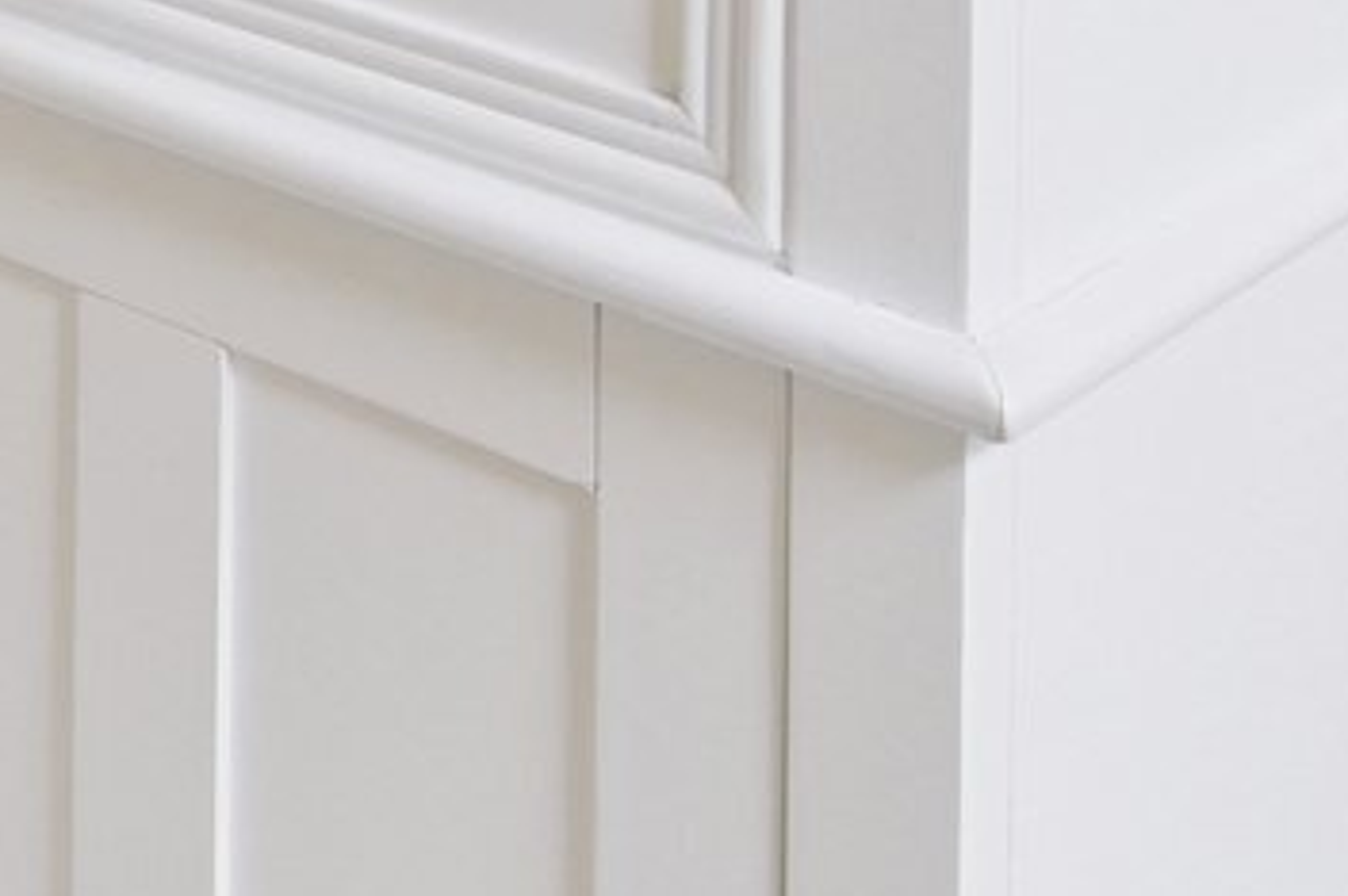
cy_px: -1311
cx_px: -708
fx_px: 3703
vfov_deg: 11.3
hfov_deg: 18.2
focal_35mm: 99
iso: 400
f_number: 11
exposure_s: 1/15
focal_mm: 17
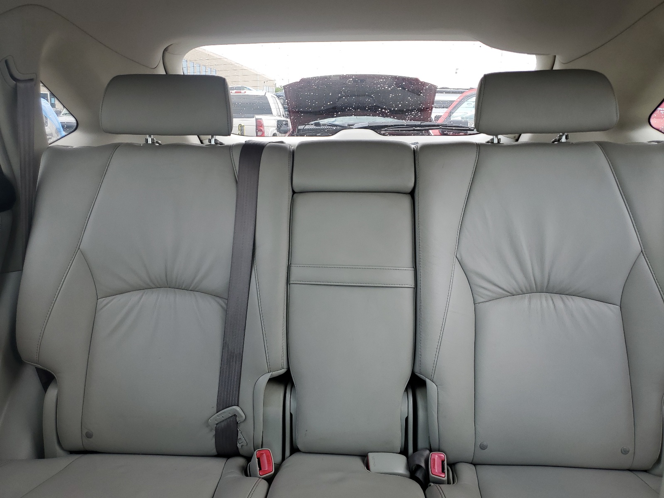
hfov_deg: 67.3
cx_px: 332
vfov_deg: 53.1
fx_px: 499
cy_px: 249
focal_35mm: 26
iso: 50
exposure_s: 1/139
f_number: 1.5
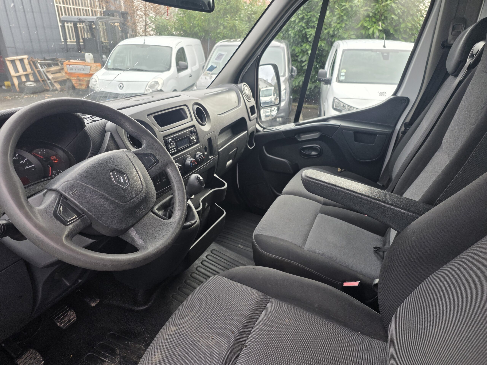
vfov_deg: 58.9
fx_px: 324
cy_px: 182
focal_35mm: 23
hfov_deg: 73.9
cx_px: 244
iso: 100
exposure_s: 1/180
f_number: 1.7
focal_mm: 6.25
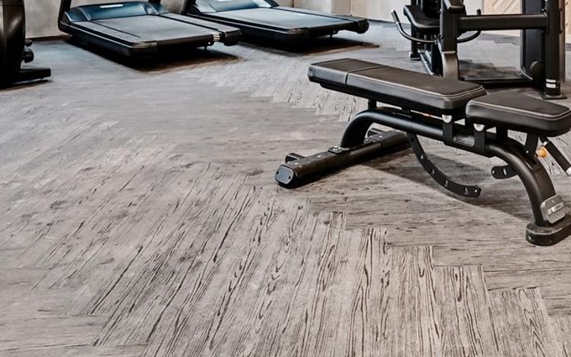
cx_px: 466
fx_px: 669
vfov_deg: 26.5
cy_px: -71
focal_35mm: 43
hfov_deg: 43.8
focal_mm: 14
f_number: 10
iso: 400
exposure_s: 1/1.25
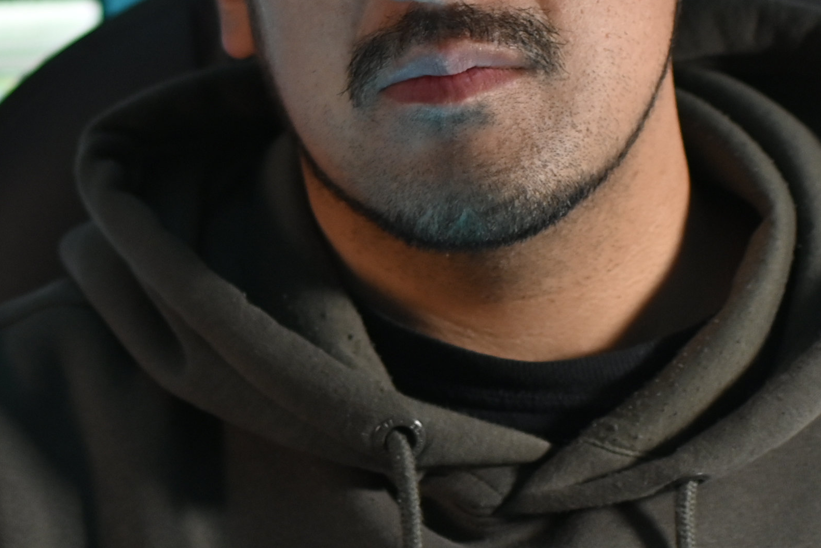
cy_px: 72
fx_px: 4214
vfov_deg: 7.4
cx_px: -118
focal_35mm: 185
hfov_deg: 11.0
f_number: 2
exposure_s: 1/40
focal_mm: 35
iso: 250
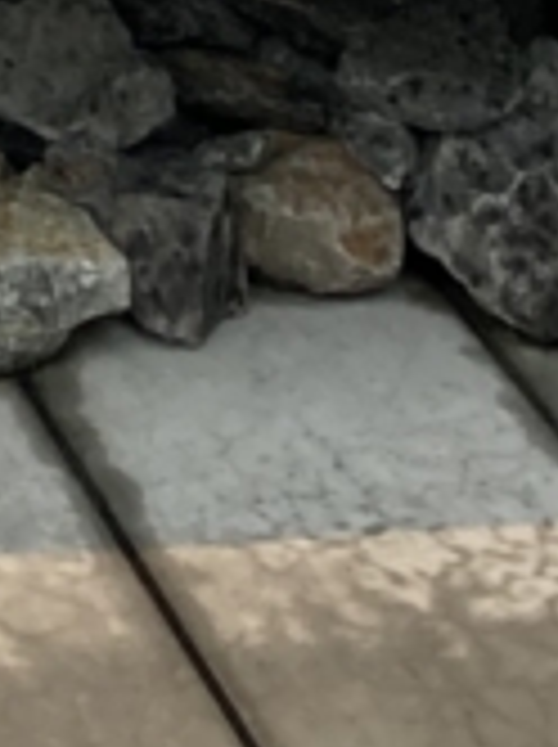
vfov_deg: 7.8
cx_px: -1296
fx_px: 4654
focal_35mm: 216
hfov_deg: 6.2
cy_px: -1562
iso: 64
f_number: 1.8
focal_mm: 3.99
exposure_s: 1/120
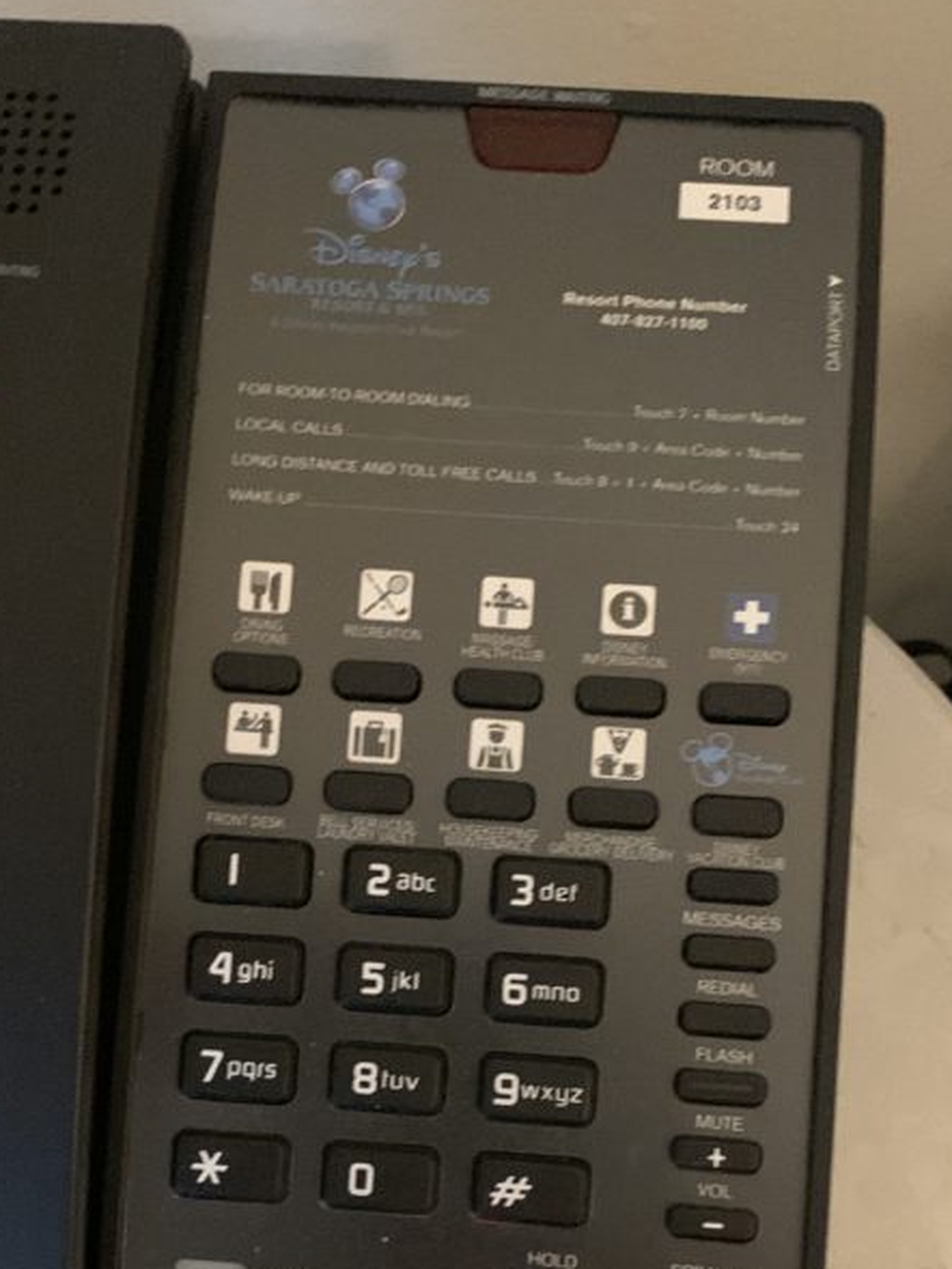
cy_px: 819
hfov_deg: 27.5
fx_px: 1943
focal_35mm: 53
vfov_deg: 35.9
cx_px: 459
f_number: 1.8
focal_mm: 4.25
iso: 800
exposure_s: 1/24
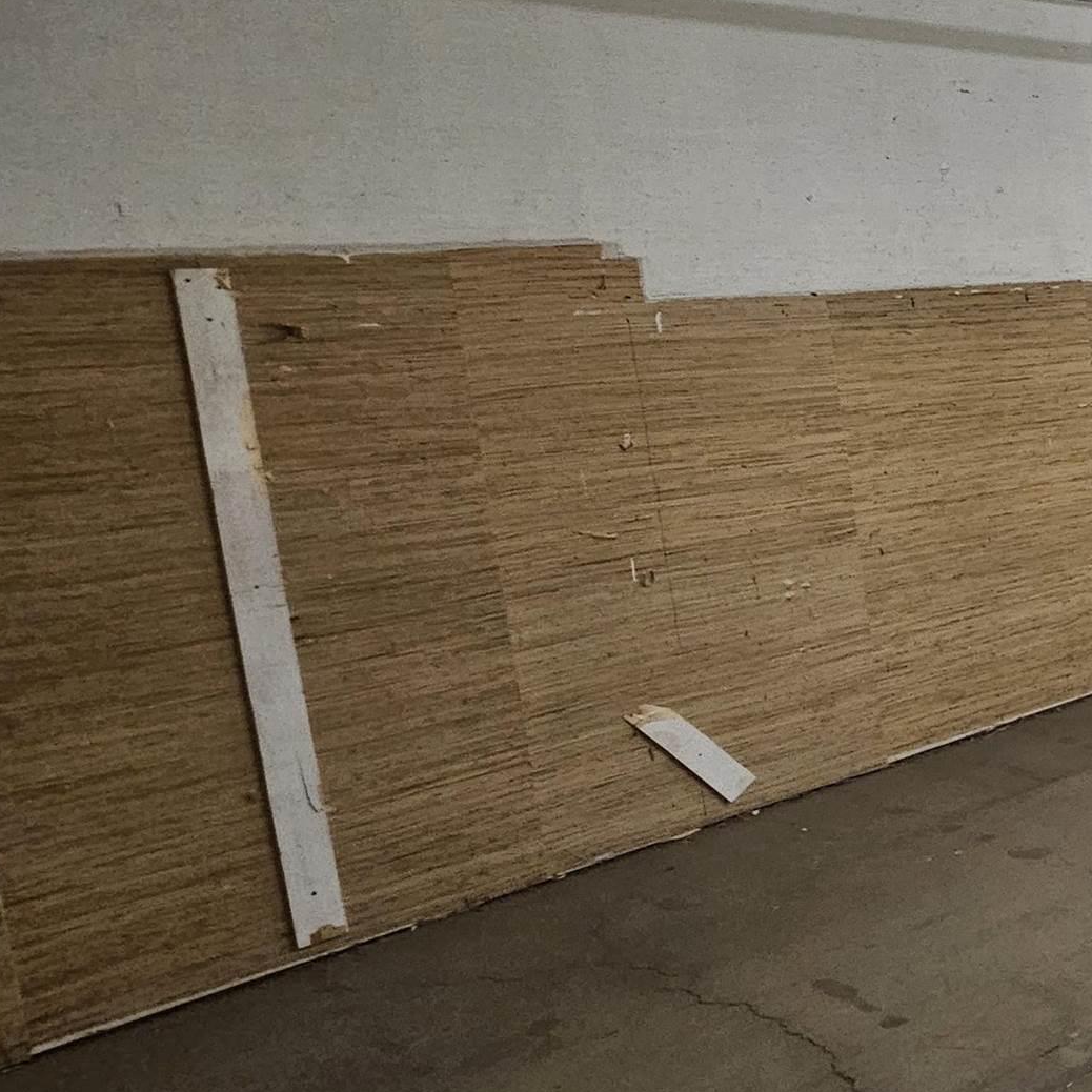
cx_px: 1605
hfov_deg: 30.0
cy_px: 448
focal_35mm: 34
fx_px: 1213
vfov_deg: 48.2
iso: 320
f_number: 2.2
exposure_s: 1/60
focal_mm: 2.2
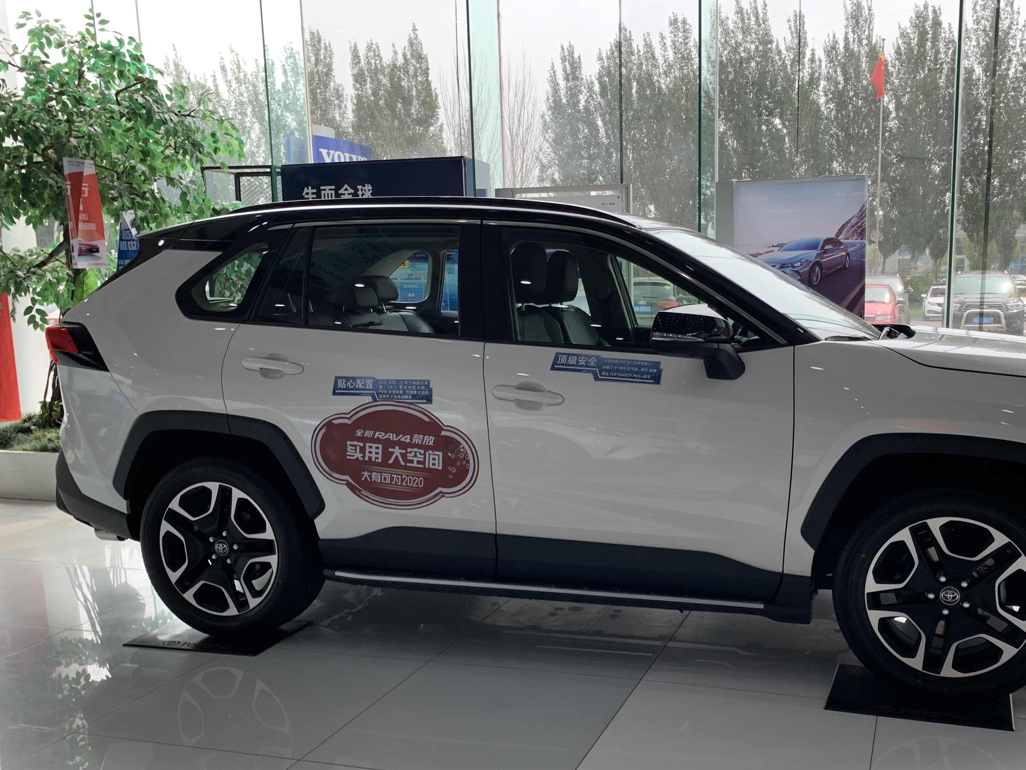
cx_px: 641
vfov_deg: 41.4
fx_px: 1008
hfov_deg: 53.4
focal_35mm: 34
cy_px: 489
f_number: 1.8
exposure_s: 1/169
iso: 25
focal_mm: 4.25
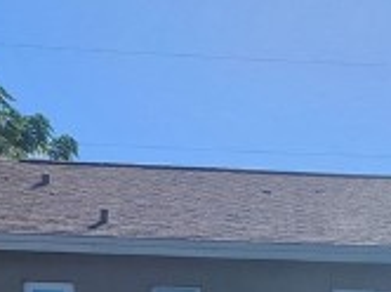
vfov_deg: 9.6
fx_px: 1602
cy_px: 612
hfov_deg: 13.7
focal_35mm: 142
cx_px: 419
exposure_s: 1/2071
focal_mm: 5.54
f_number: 1.8
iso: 25
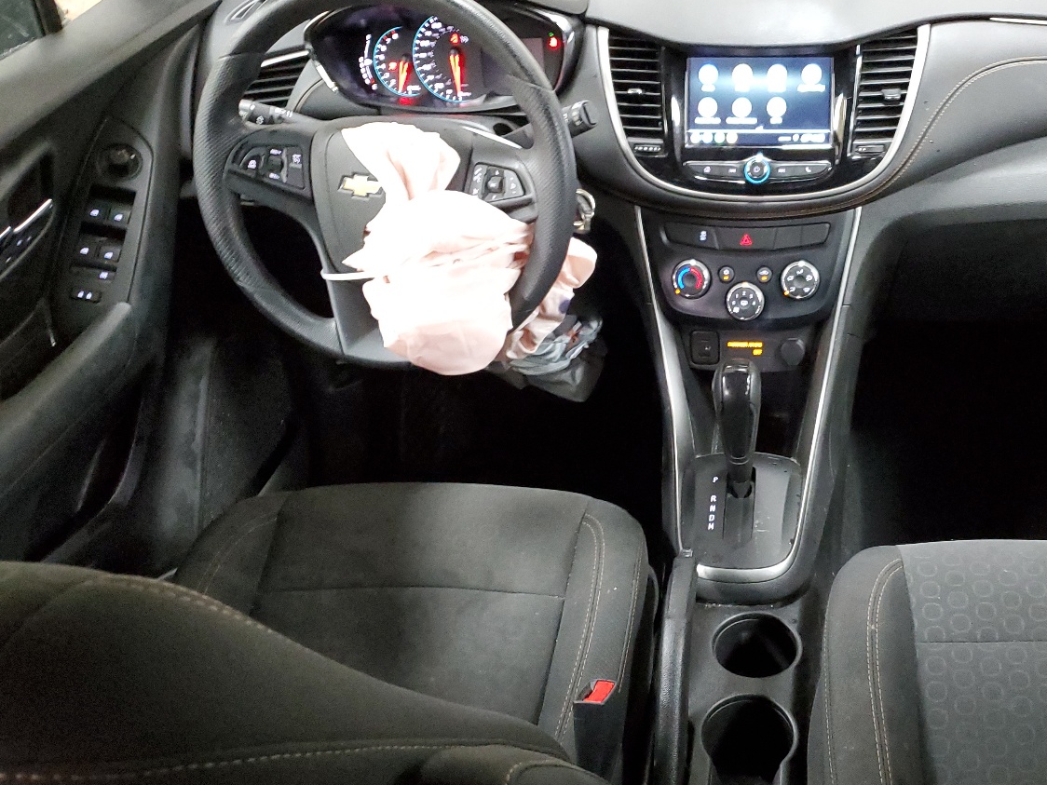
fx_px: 1119
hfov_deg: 48.9
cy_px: 452
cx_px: 730
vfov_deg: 38.6
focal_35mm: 37
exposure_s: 1/15
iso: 549
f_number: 1.5
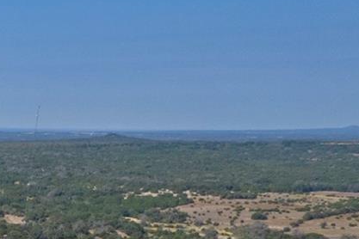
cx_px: -461
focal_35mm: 108
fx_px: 1077
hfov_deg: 14.1
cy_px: 509
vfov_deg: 11.2
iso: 120
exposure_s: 1/2500
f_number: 2.8
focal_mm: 8.38
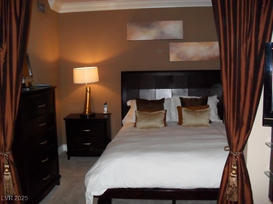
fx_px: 276
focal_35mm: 35
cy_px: 102
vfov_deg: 40.7
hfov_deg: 52.6
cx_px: 136
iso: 320
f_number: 3
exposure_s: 1/45
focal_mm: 6.3
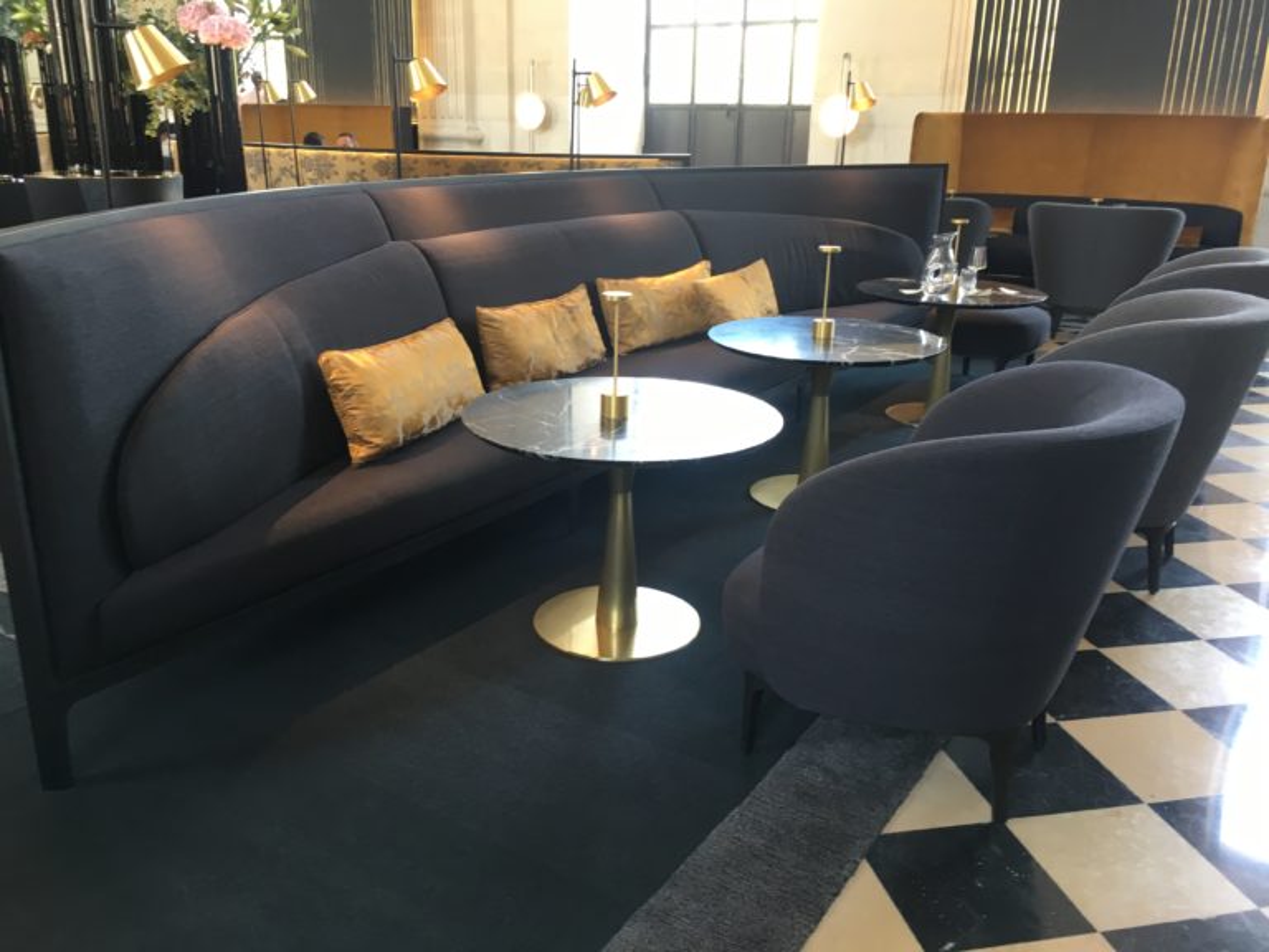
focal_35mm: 29
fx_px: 1063
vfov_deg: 48.2
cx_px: 634
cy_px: 476
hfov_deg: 61.7
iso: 64
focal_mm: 4.15
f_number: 2.2
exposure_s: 1/33
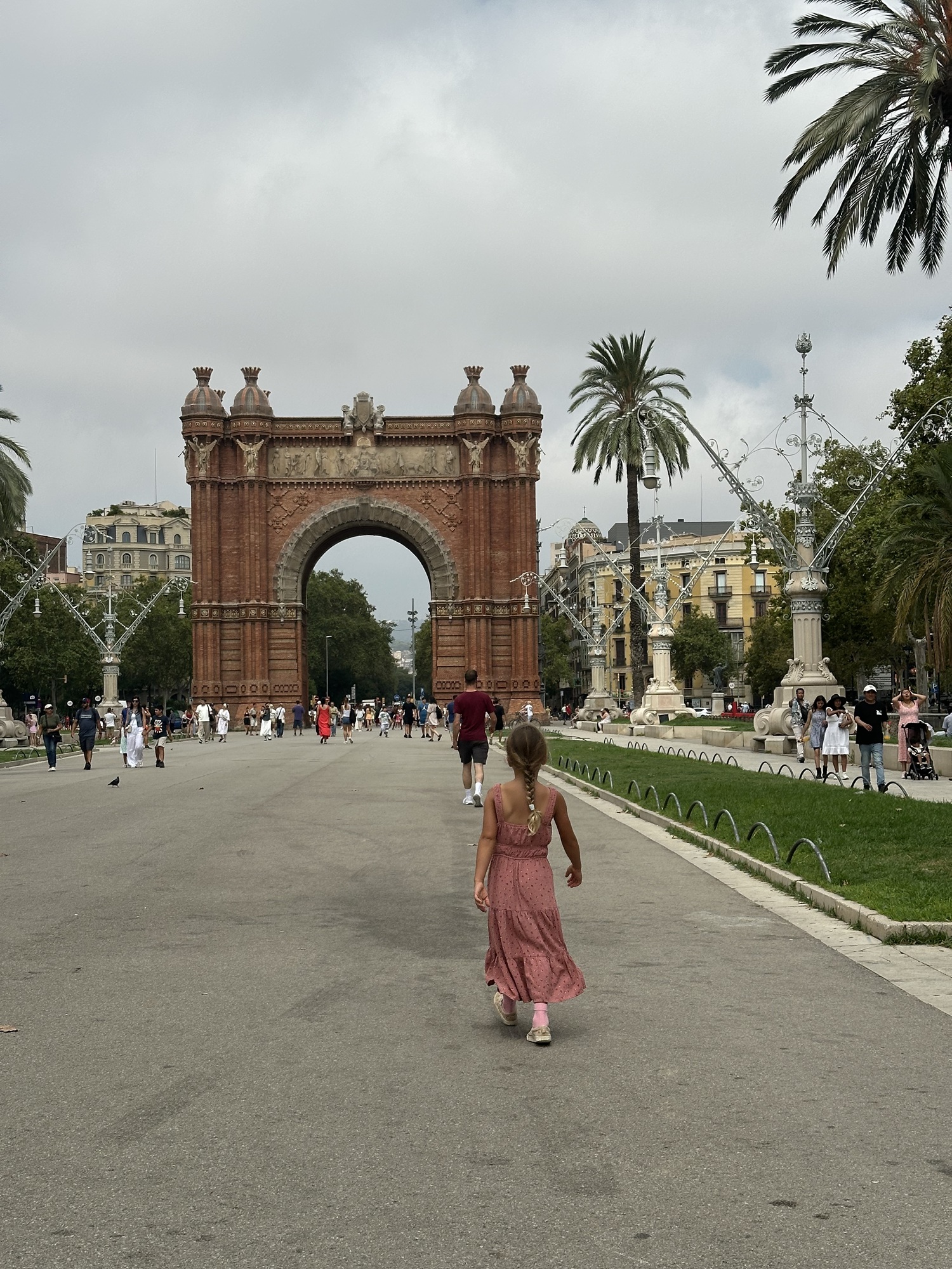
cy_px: 634
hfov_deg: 30.3
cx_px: 476
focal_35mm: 48
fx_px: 1760
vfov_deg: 39.7
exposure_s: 1/6211
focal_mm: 6.86
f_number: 1.78
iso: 64
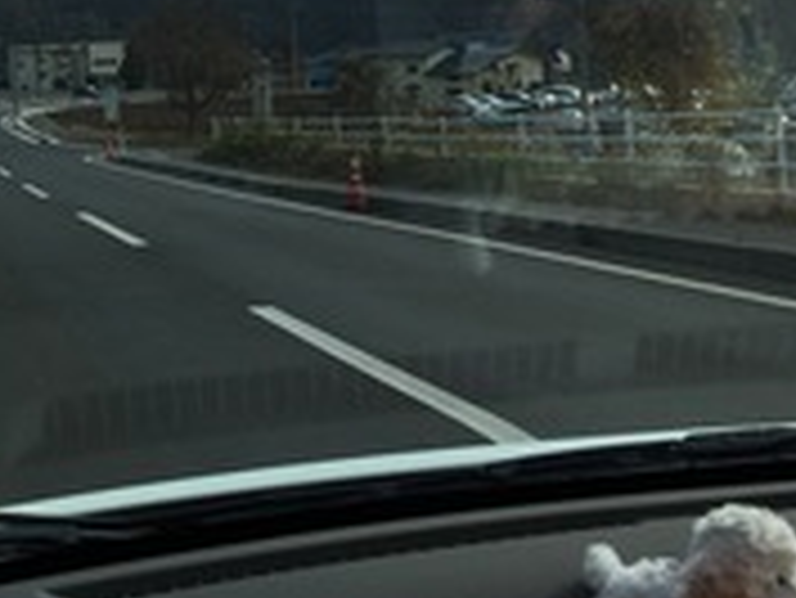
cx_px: 76
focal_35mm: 59
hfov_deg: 31.1
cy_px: 49
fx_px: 1358
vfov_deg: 24.1
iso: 32
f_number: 2.2
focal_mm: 4.15
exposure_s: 1/2198
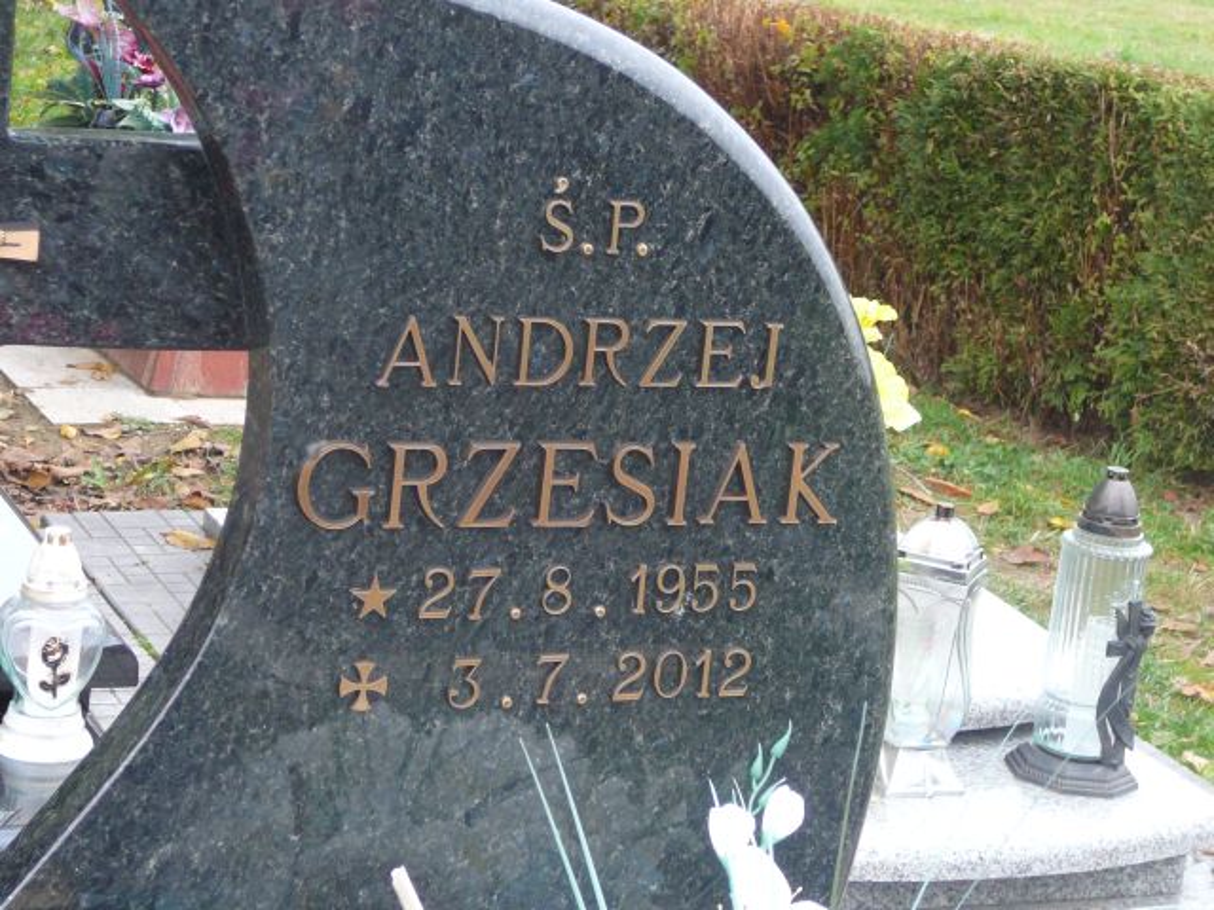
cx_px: 607
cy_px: 455
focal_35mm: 82
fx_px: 2876
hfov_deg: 23.8
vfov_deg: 18.0
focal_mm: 12.2
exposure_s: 1/30
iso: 100
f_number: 3.8
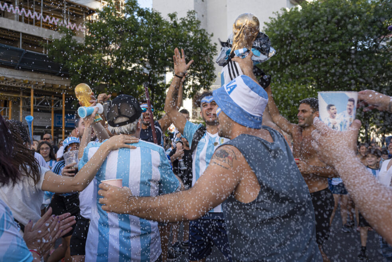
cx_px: 196
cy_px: 131
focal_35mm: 35
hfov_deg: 54.4
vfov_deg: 37.9
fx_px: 381
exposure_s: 1/500
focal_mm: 35
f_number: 5.6
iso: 400
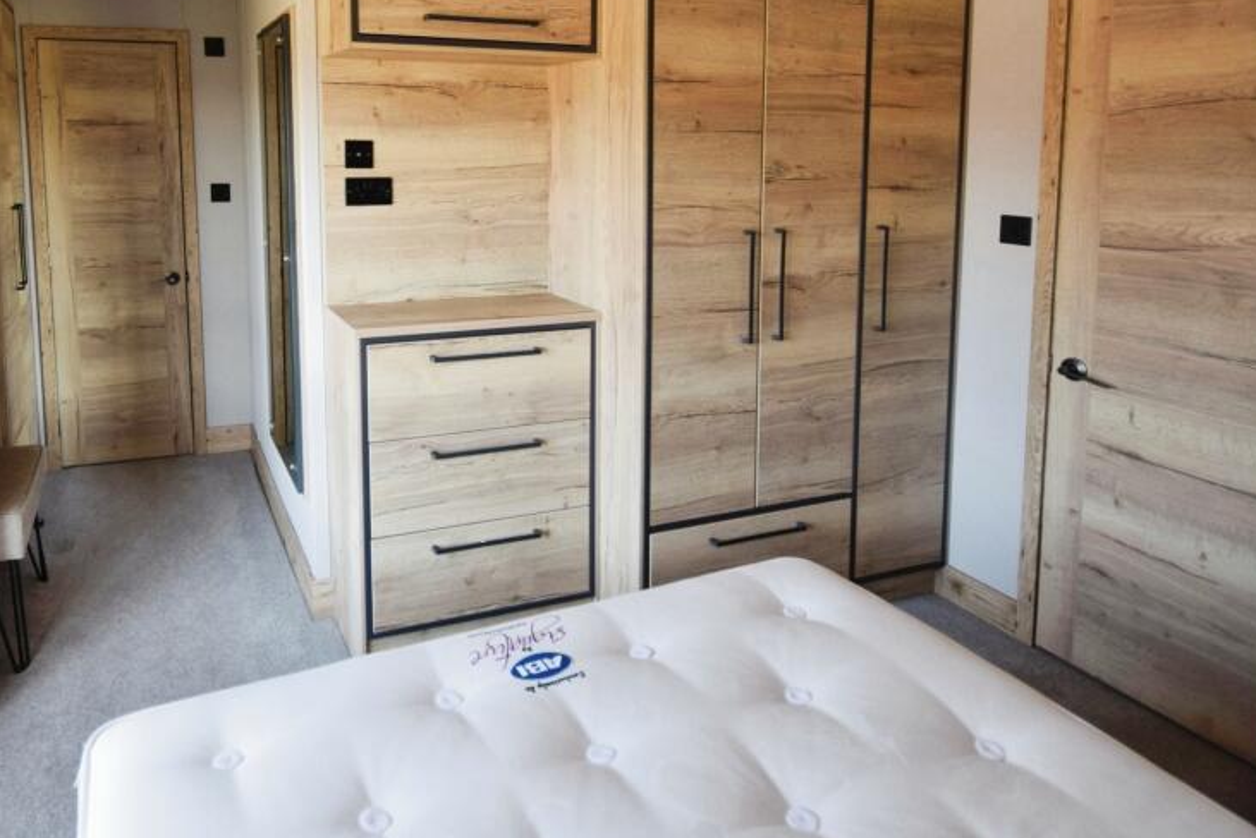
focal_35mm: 21
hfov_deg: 78.0
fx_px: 733
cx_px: 399
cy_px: 312
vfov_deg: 58.7
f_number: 4
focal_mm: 10
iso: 400
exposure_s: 1/60
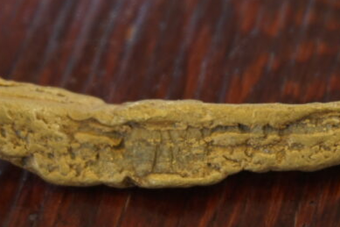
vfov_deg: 11.0
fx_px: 1155
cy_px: 260
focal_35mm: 122
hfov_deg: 16.7
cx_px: 226
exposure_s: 1/60
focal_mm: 31
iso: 250
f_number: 5
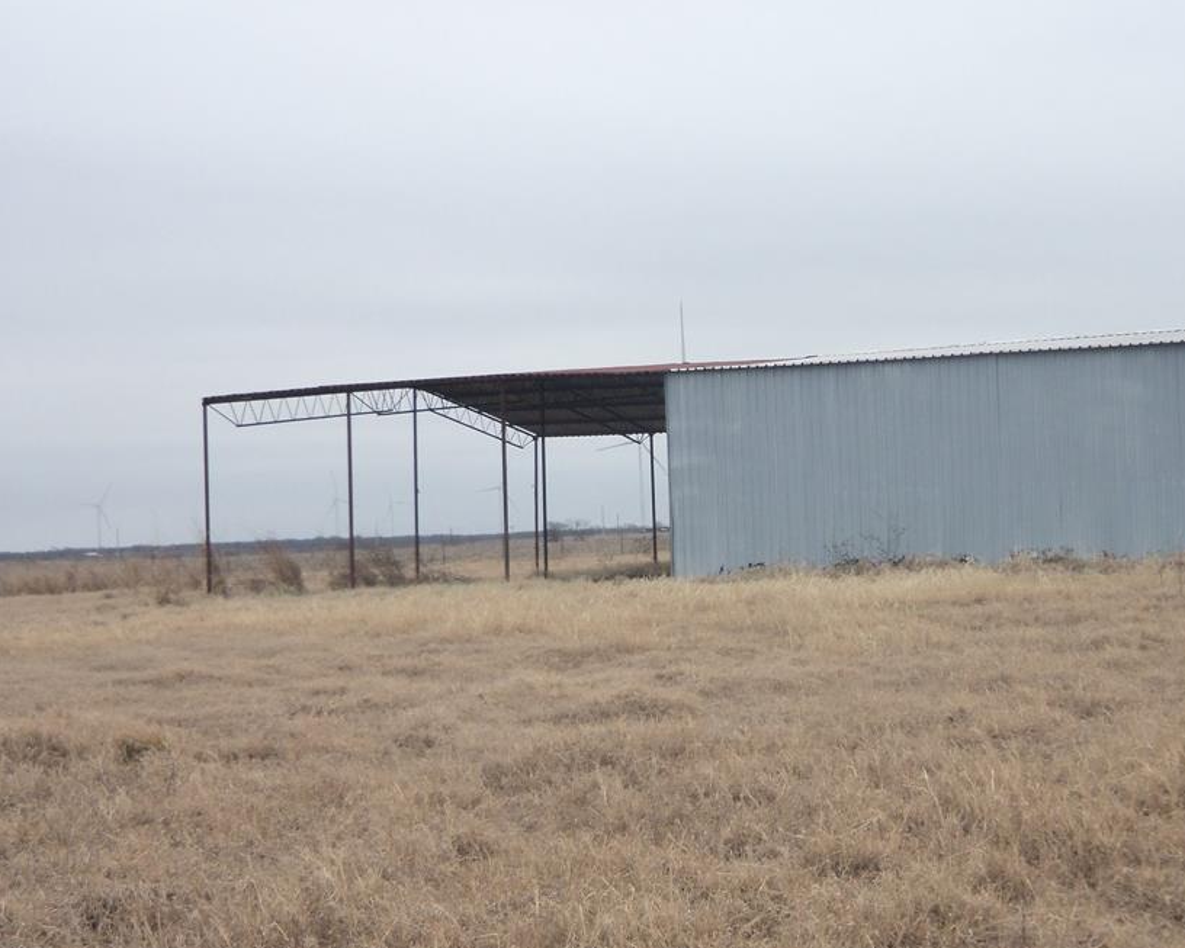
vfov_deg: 25.4
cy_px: 505
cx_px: 719
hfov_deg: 31.3
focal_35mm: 60
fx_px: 2105
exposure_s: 1/80
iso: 64
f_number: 4.6
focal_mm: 8.7
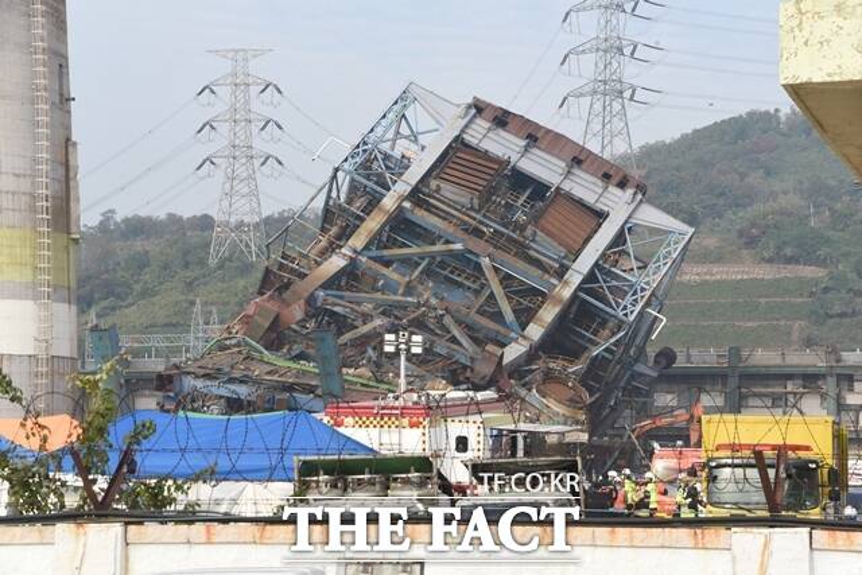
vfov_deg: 14.4
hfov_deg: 21.5
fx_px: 2275
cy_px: 288
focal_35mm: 95
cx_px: 431
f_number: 13
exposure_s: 1/200
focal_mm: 95
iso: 500
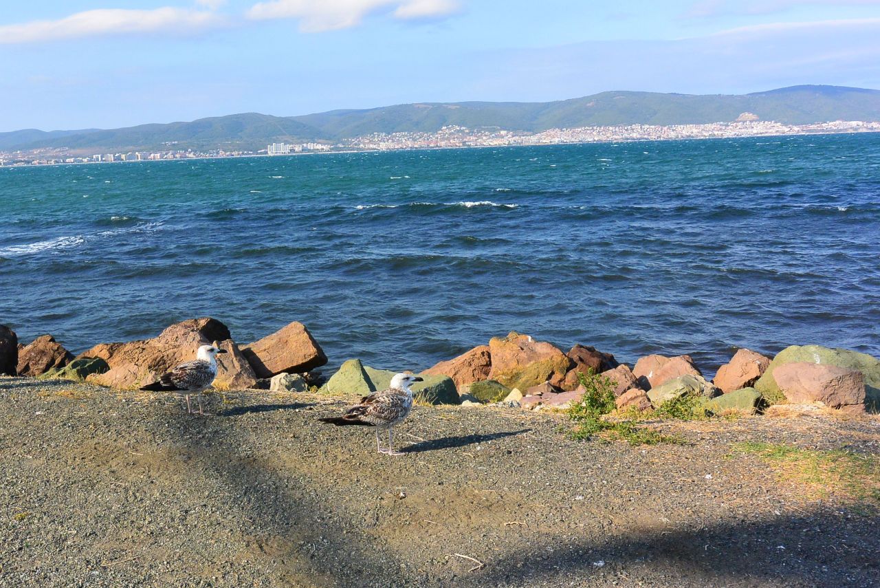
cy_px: 294
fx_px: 734
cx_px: 440
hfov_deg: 61.9
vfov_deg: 43.7
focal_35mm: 30
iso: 160
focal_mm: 11.4
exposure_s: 1/640
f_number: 4.5
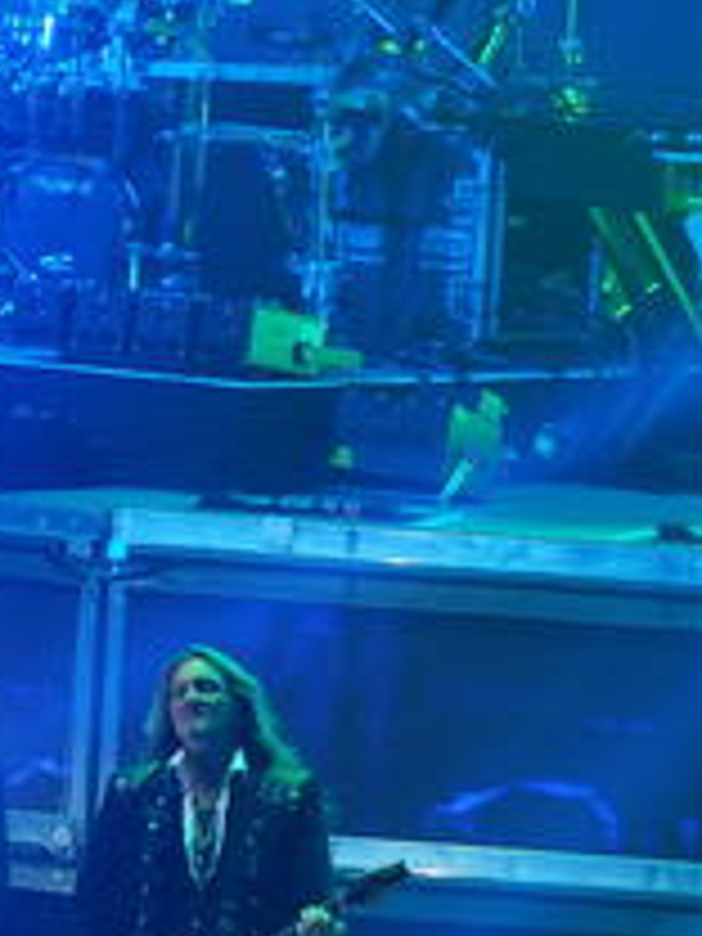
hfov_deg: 2.5
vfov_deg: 3.4
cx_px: -135
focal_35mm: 584
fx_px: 15791
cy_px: 680
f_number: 2.8
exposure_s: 1/125
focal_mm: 56.7
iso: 500
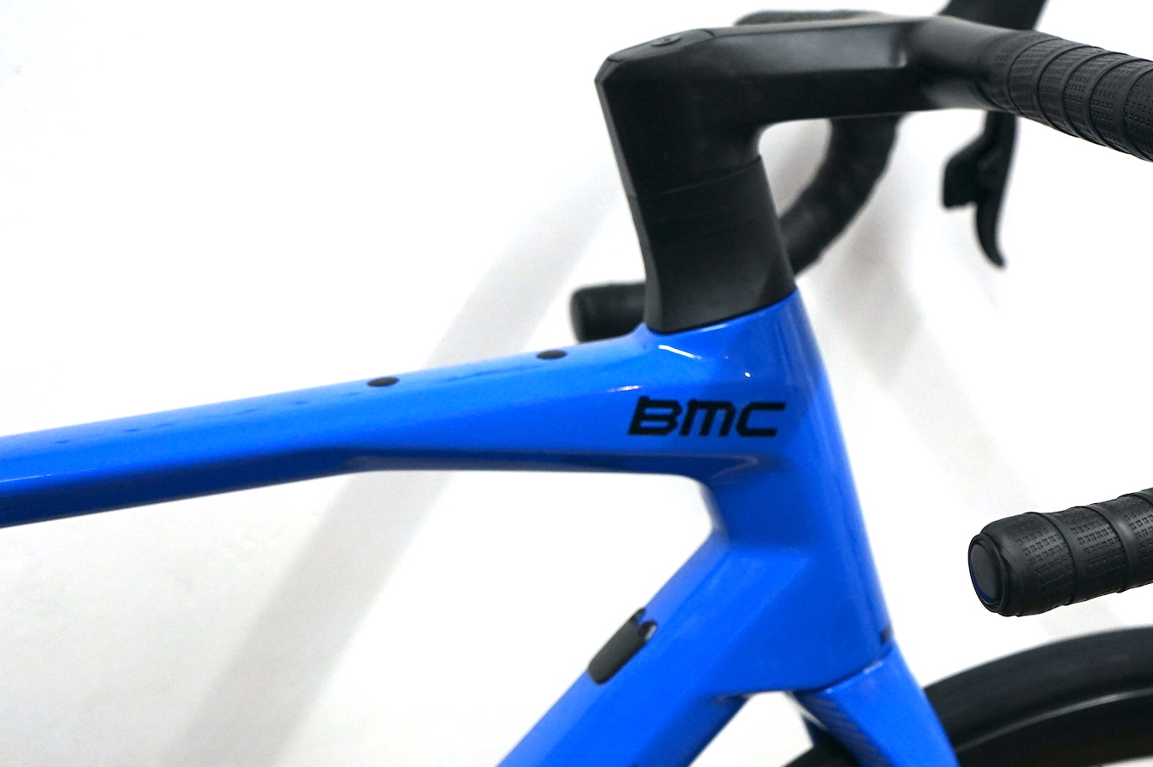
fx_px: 1984
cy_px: 501
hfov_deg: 32.0
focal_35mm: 62
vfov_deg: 21.8
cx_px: 826
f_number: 4.5
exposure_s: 1/160
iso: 1600
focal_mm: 40
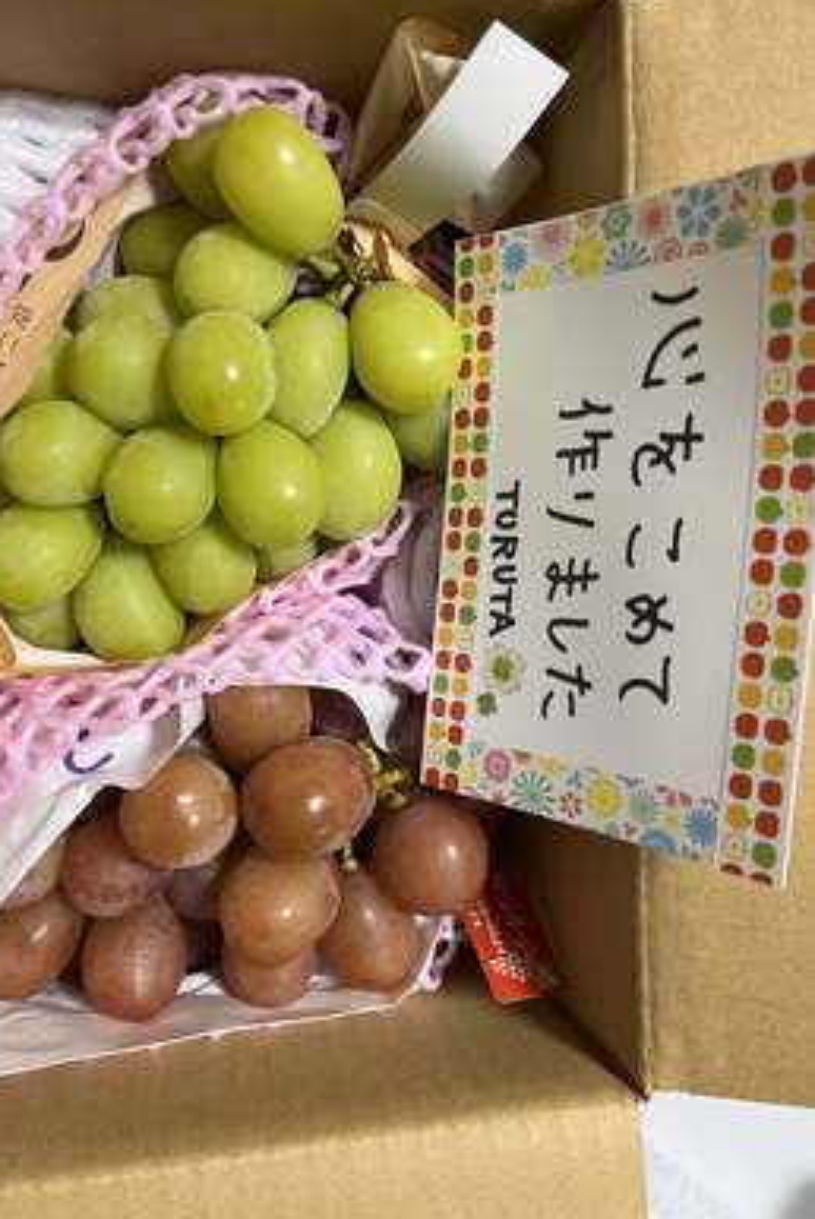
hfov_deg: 46.3
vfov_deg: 65.4
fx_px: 949
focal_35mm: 28
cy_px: 619
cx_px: 344
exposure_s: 1/50
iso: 100
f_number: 1.6
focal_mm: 5.1
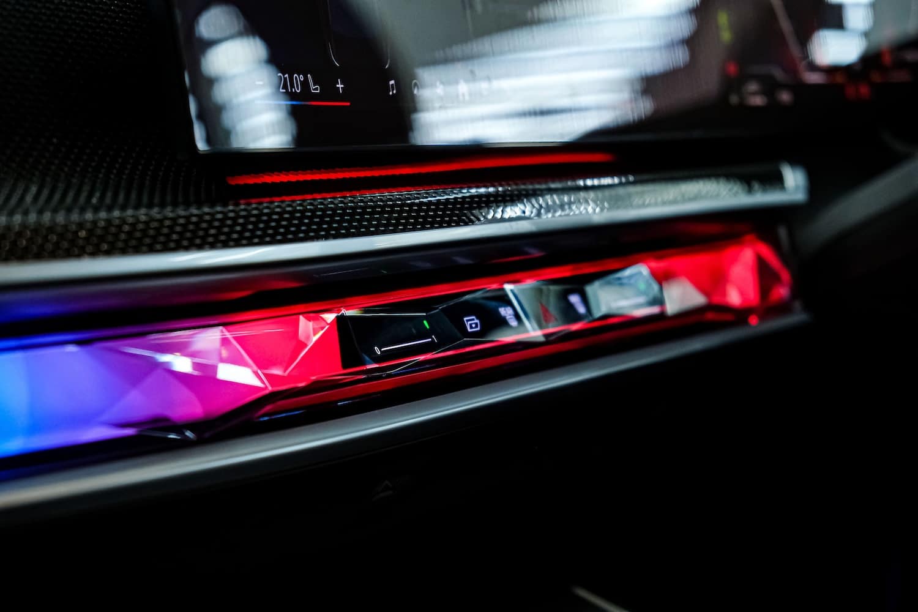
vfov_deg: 16.5
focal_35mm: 83
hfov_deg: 24.5
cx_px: 459
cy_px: 306
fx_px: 2116
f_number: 4
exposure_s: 1/125
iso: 2500
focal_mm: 55
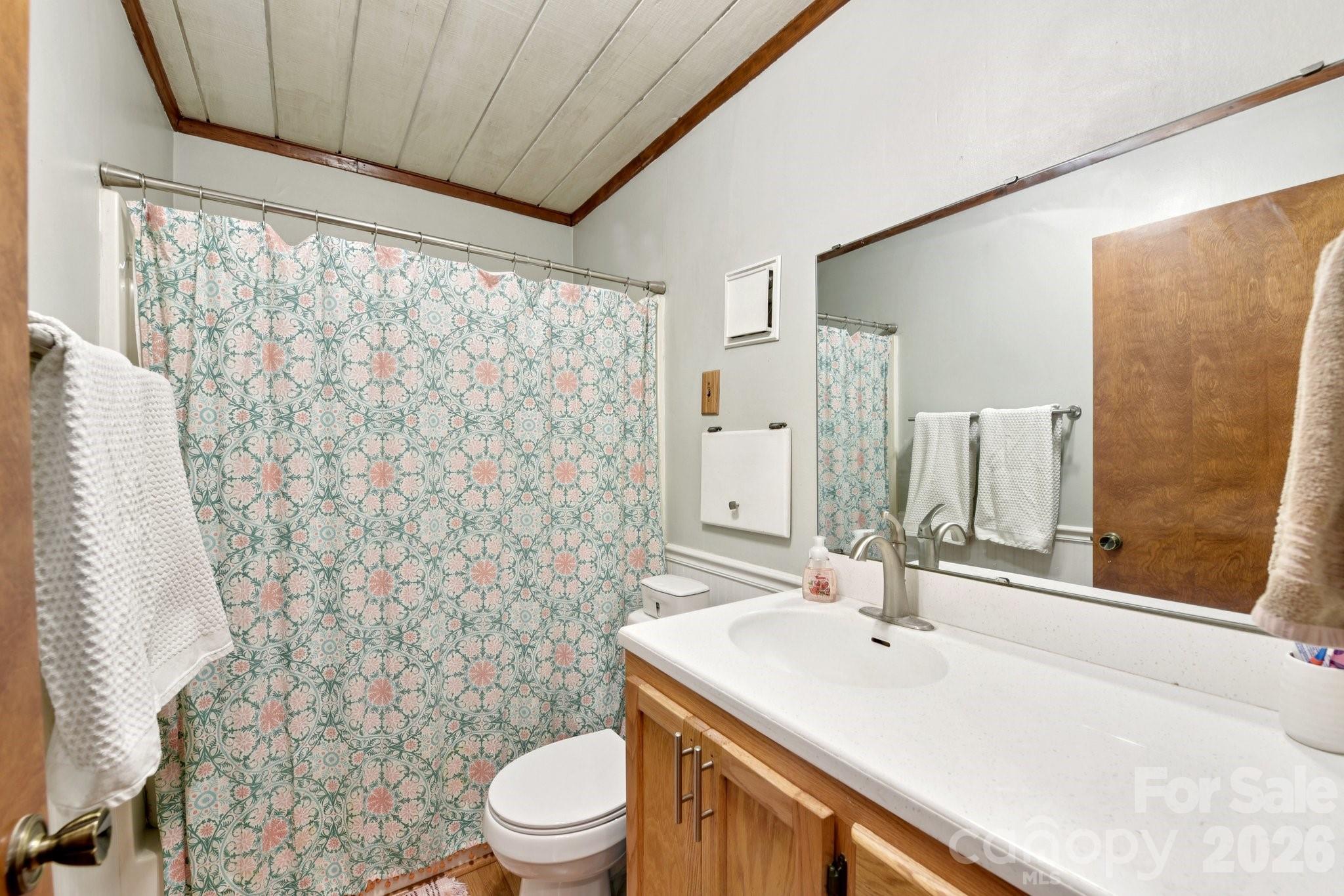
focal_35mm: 14
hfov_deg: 104.3
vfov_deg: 81.2
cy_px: 448
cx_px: 672
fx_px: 523
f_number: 8
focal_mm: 14
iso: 200
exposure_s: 1/3.33
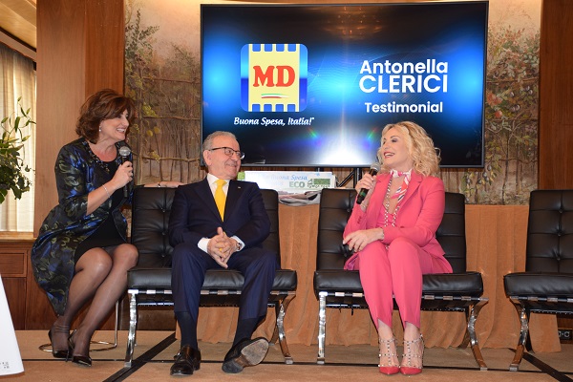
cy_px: 191
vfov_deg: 23.8
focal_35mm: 57
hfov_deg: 35.1
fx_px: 907
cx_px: 286
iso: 900
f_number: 4.2
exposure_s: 1/60
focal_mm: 38
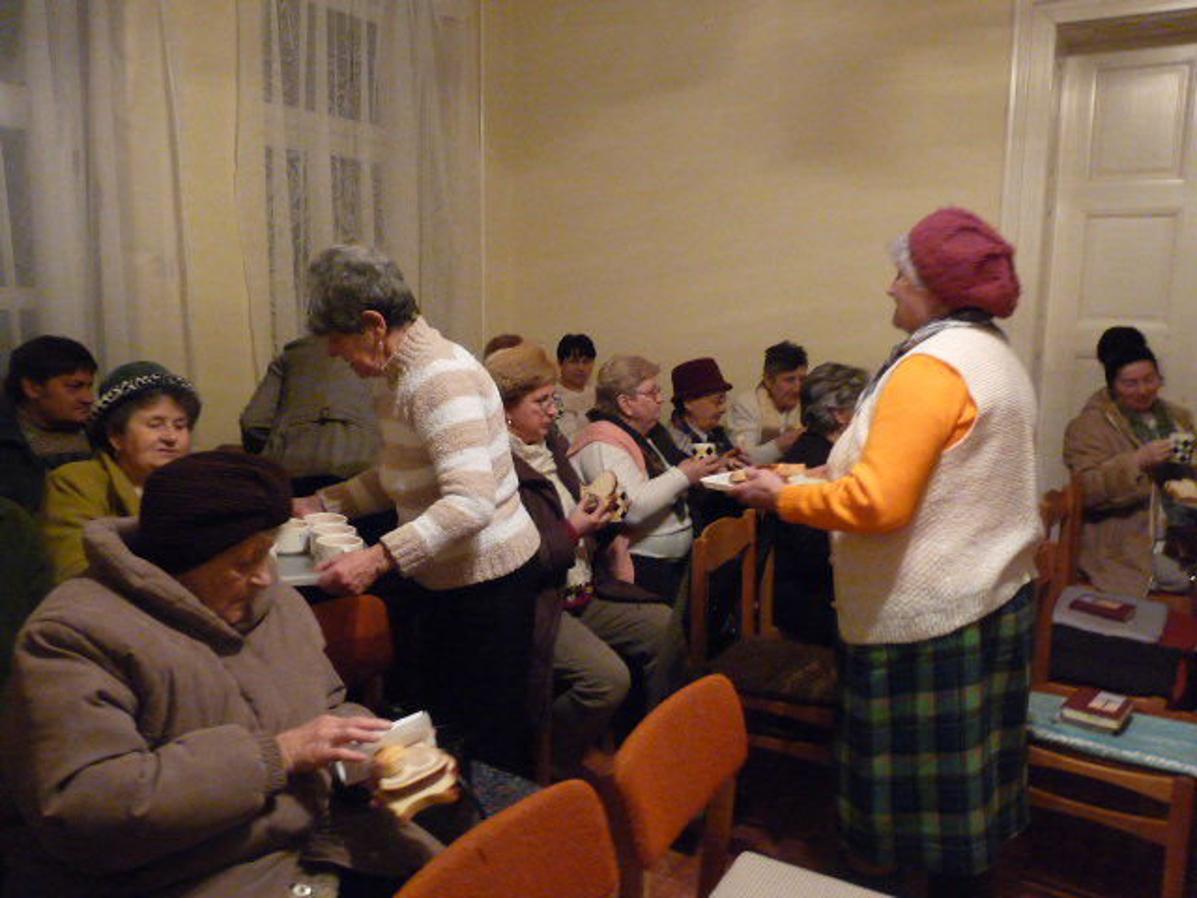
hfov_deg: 65.3
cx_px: 598
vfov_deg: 51.4
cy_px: 449
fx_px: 934
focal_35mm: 27
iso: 800
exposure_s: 1/20
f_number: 2.8
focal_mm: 4.8
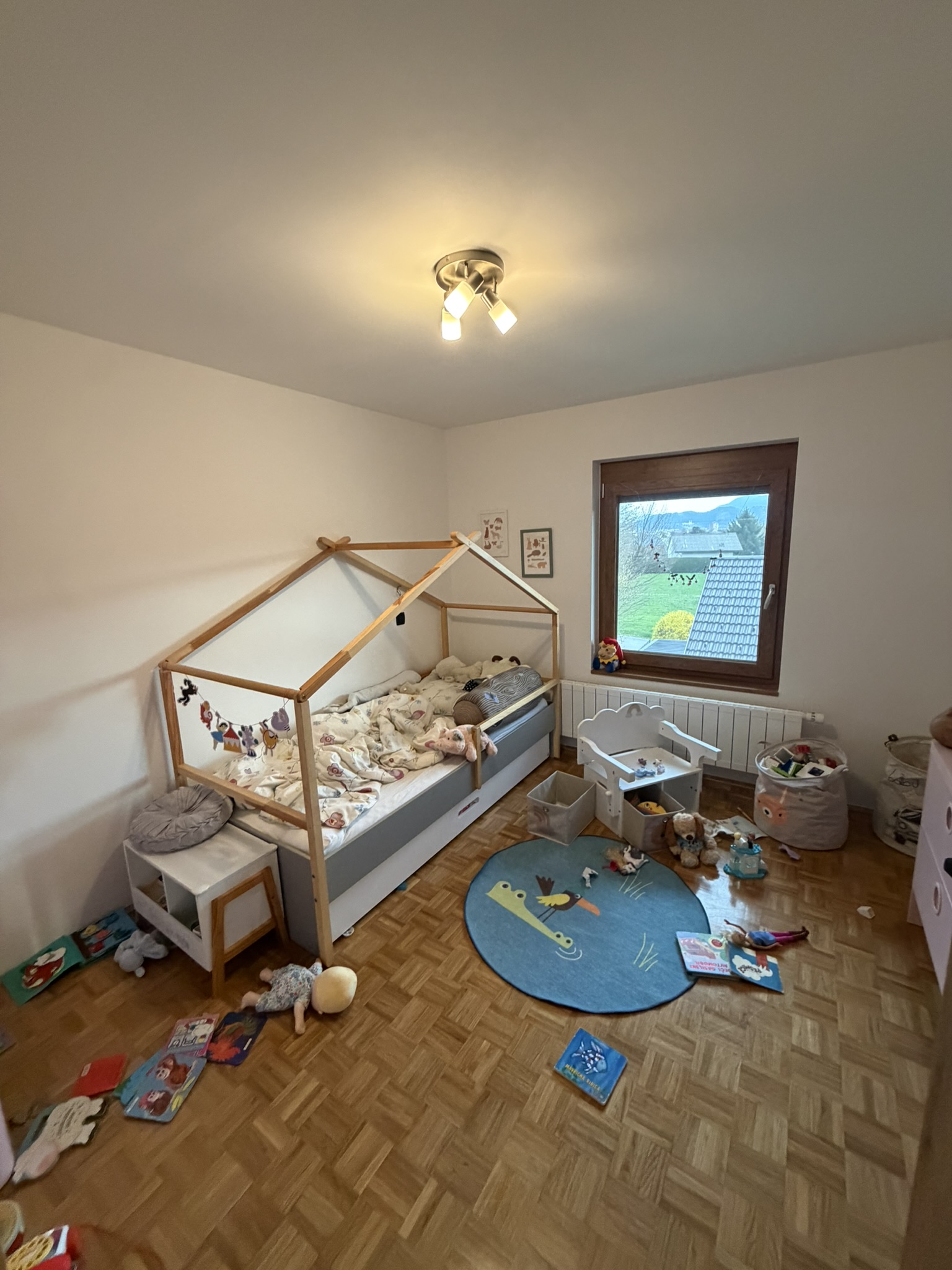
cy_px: 635
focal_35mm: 14
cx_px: 476
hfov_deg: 85.7
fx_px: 513
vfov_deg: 102.1
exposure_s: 1/50
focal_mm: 2.22
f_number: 2.2
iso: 500
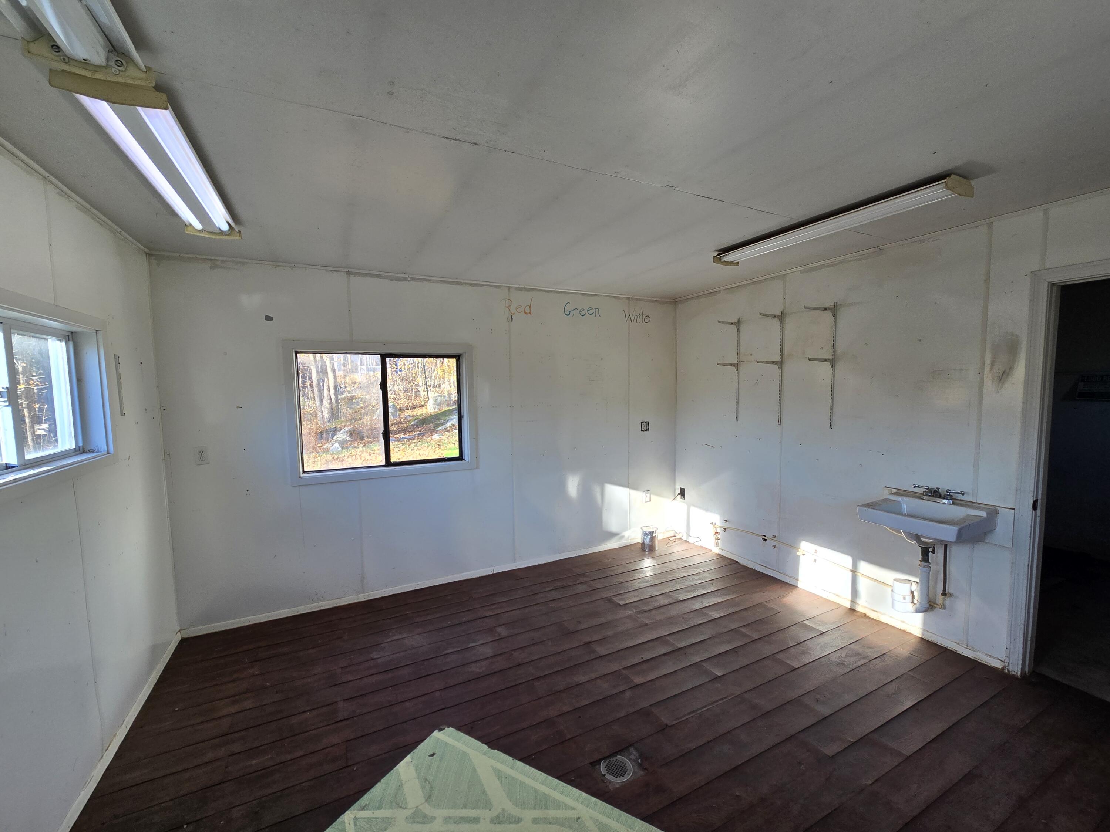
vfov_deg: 89.9
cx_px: 555
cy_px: 416
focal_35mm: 13
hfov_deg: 106.2
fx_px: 417
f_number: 2.2
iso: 64
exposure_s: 1/120
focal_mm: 2.2
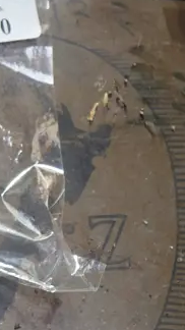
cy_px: 388
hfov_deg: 9.7
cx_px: 39
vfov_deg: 16.6
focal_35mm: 124
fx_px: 1083
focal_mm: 18
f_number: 4
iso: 400
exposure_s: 1/60
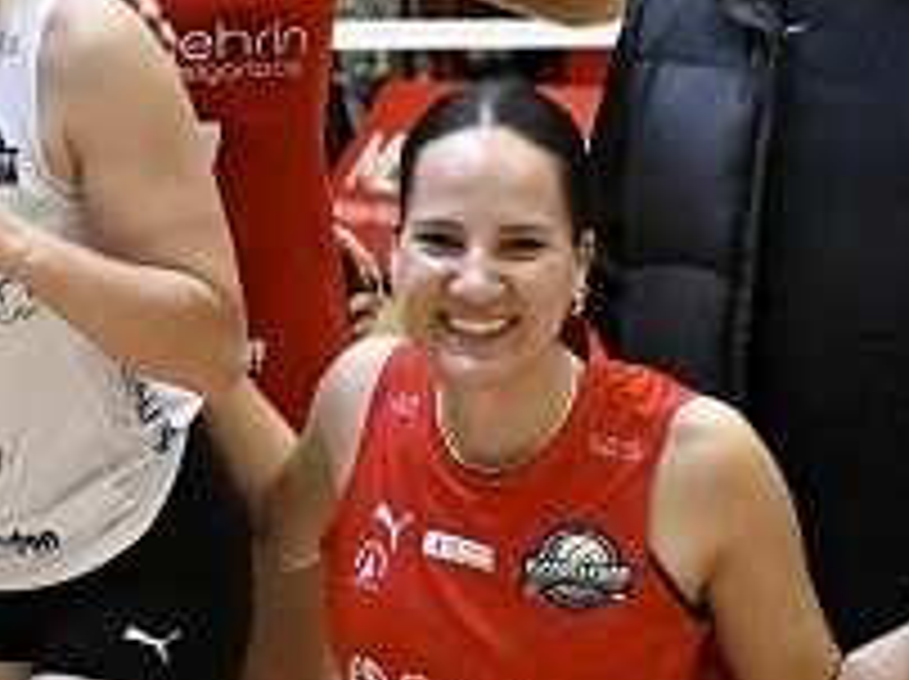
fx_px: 6085
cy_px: 367
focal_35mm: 232
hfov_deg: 8.3
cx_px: -580
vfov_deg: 6.4
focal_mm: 38
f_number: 3.5
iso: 3200
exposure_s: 1/500
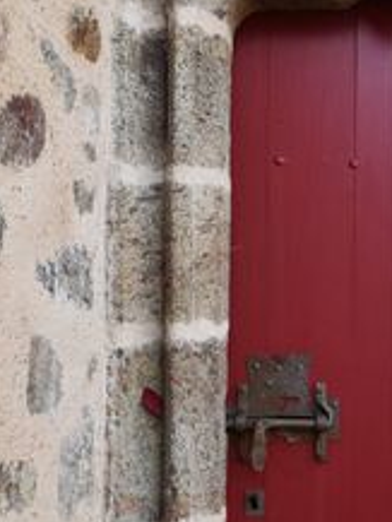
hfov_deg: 22.7
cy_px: 296
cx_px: 441
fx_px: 913
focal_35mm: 61
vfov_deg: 31.8
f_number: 6.3
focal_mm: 13
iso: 400
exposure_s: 1/160
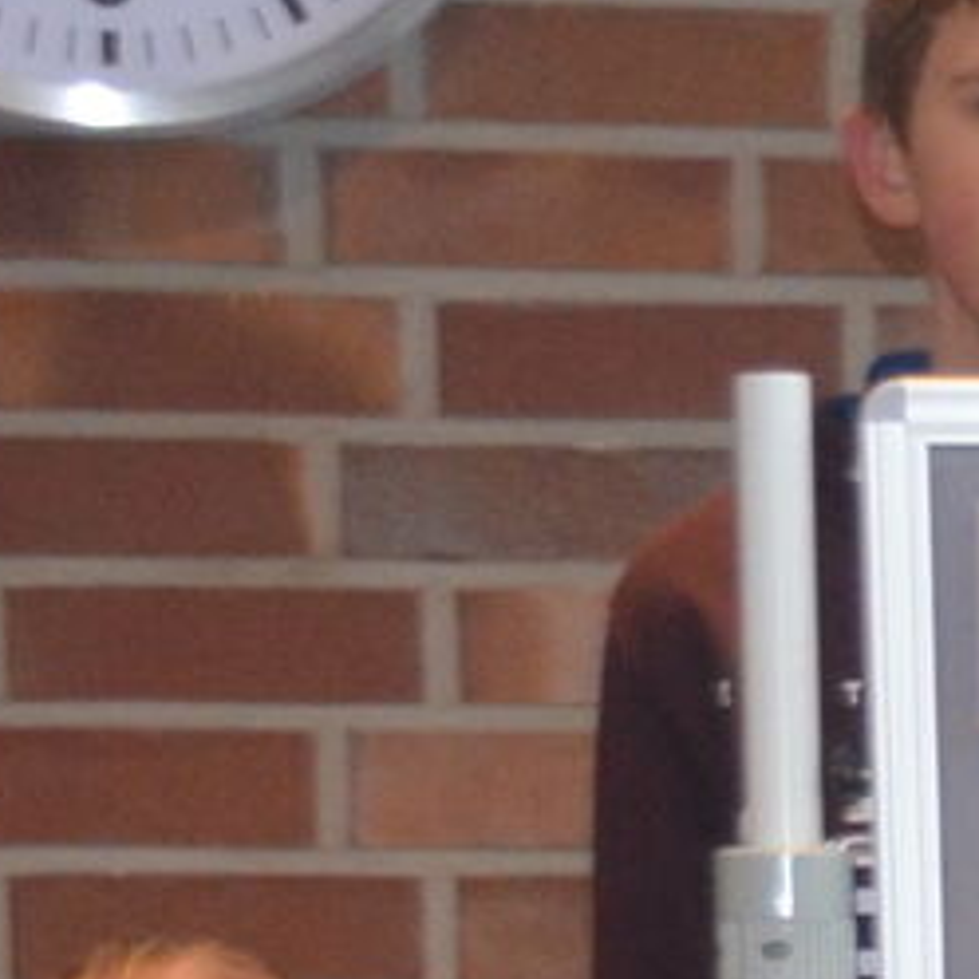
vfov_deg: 5.5
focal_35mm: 307
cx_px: 2586
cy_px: 2446
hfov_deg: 5.5
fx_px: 9823
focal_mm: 26
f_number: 3.8
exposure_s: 1/60
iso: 900
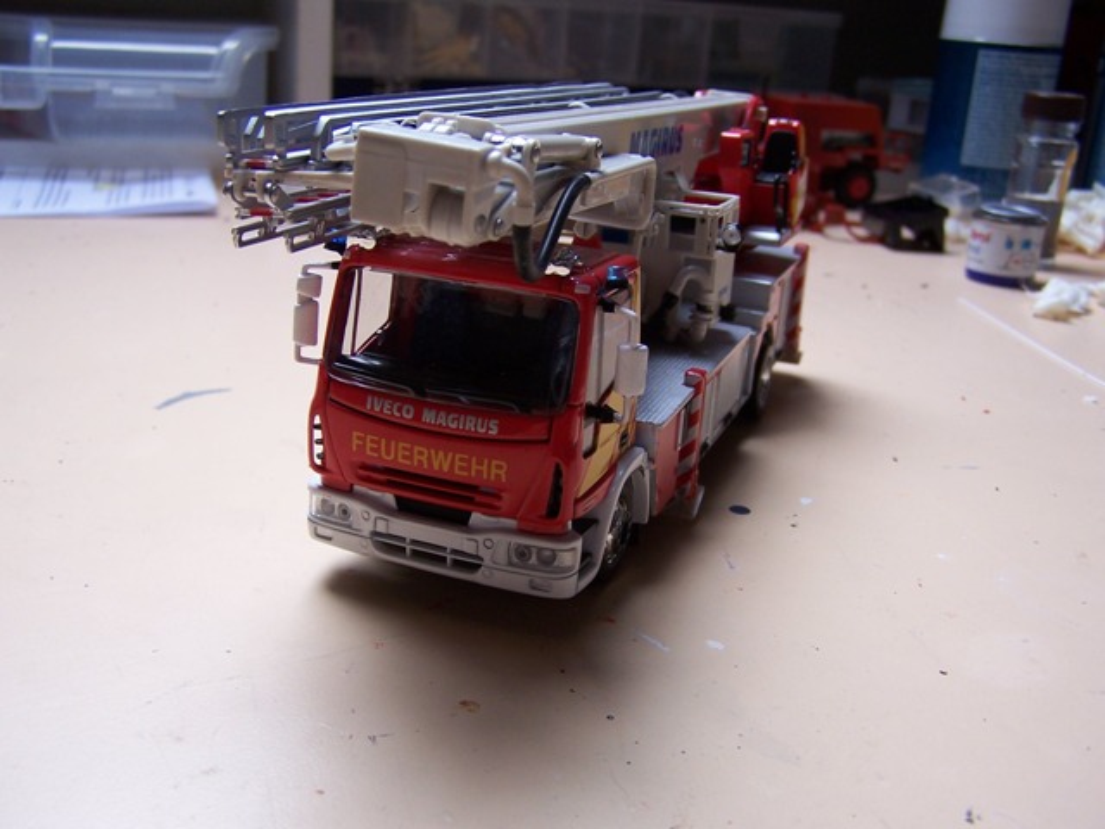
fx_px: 1213
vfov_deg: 37.7
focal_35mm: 38
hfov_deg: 49.0
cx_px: 552
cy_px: 414
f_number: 2.8
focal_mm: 6.3
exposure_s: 1/45
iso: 80
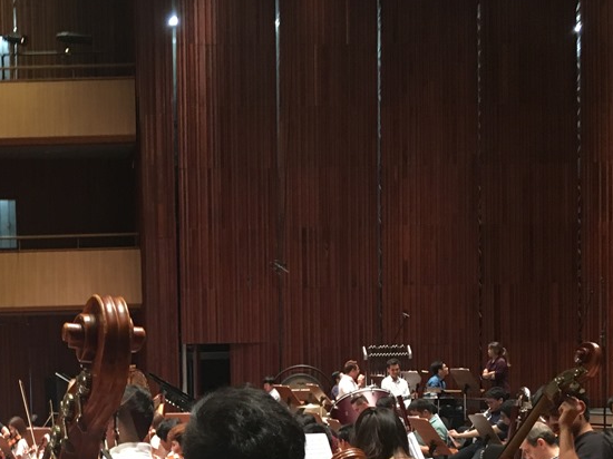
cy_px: 418
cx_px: 118
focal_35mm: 54
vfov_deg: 26.1
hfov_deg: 34.4
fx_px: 956
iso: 200
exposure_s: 1/20
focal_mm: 4.15
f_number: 2.2
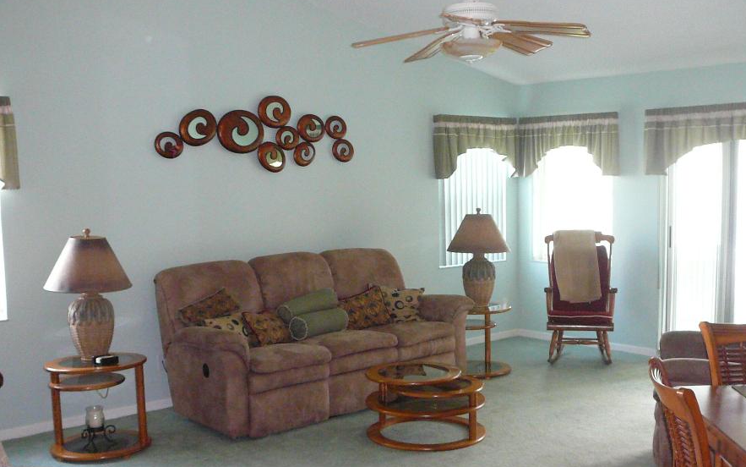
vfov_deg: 29.8
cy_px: 274
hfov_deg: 46.2
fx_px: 874
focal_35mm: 43
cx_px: 378
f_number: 2.8
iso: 400
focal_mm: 5.2
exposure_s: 1/30
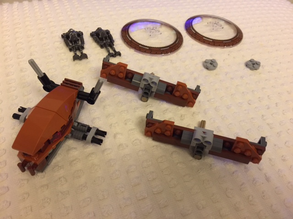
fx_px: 245
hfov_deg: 61.7
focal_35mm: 29
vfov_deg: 48.2
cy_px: 110
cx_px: 146
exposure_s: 1/15
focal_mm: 4.15
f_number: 2.2
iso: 125
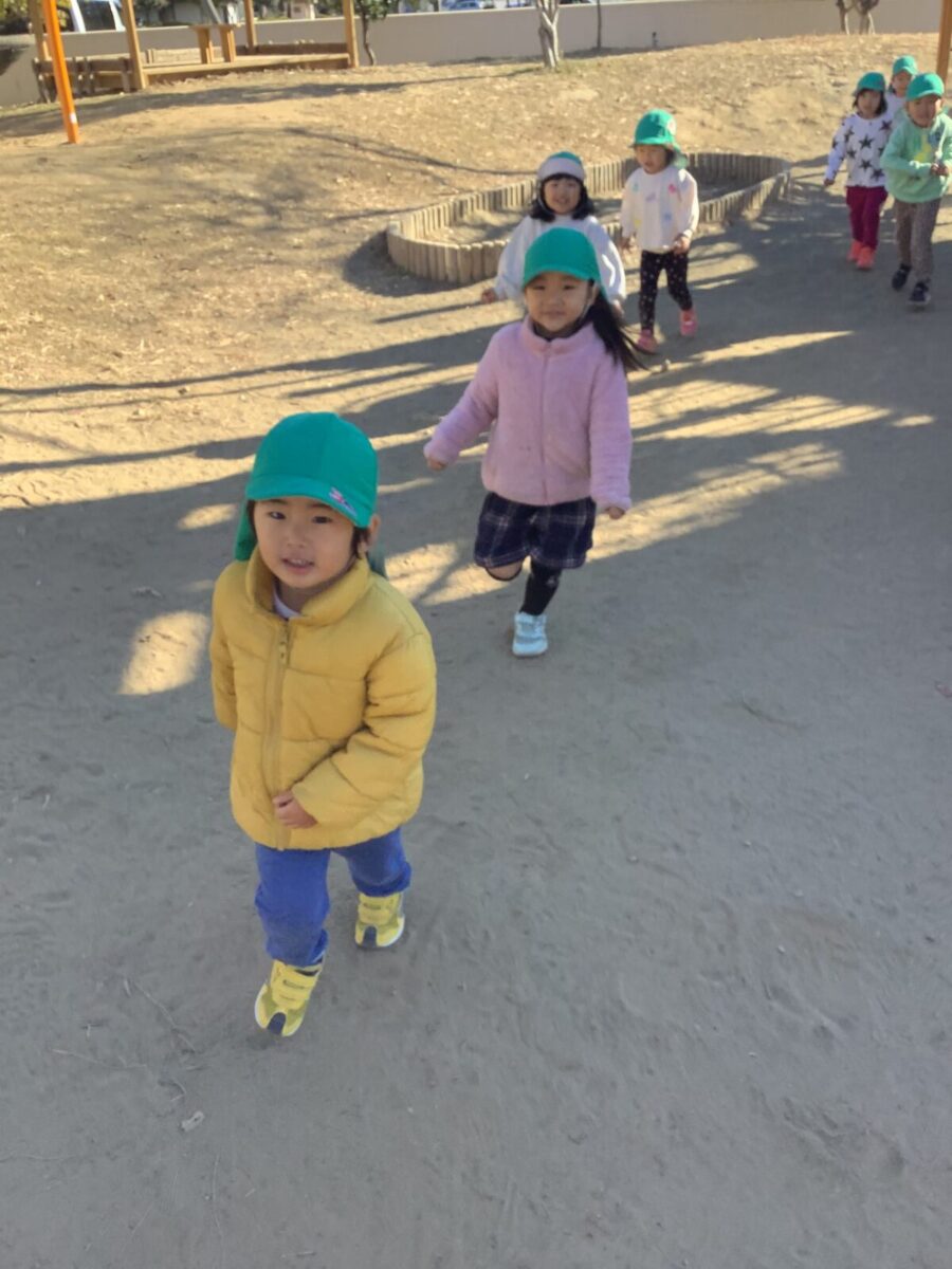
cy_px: 634
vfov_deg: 58.4
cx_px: 476
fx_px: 1137
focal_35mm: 31
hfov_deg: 45.4
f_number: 2.4
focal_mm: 3.3
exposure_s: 1/274
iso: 25
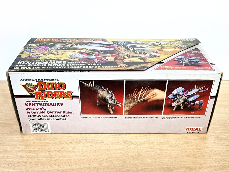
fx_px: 152
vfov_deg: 58.9
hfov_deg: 73.9
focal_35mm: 23
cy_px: 86
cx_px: 114
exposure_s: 1/180
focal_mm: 5.4
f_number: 1.8
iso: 100
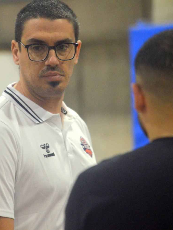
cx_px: 31
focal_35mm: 402
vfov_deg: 4.9
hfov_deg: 3.7
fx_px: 2677
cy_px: 115
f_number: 5
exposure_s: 1/250
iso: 1400
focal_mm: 185
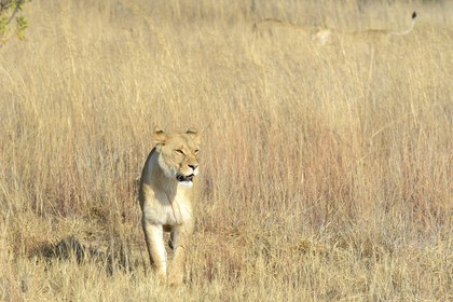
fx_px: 3523
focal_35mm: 280
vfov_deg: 4.9
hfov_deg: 7.4
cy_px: 151
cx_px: 226
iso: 400
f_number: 11
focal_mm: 280
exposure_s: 1/400
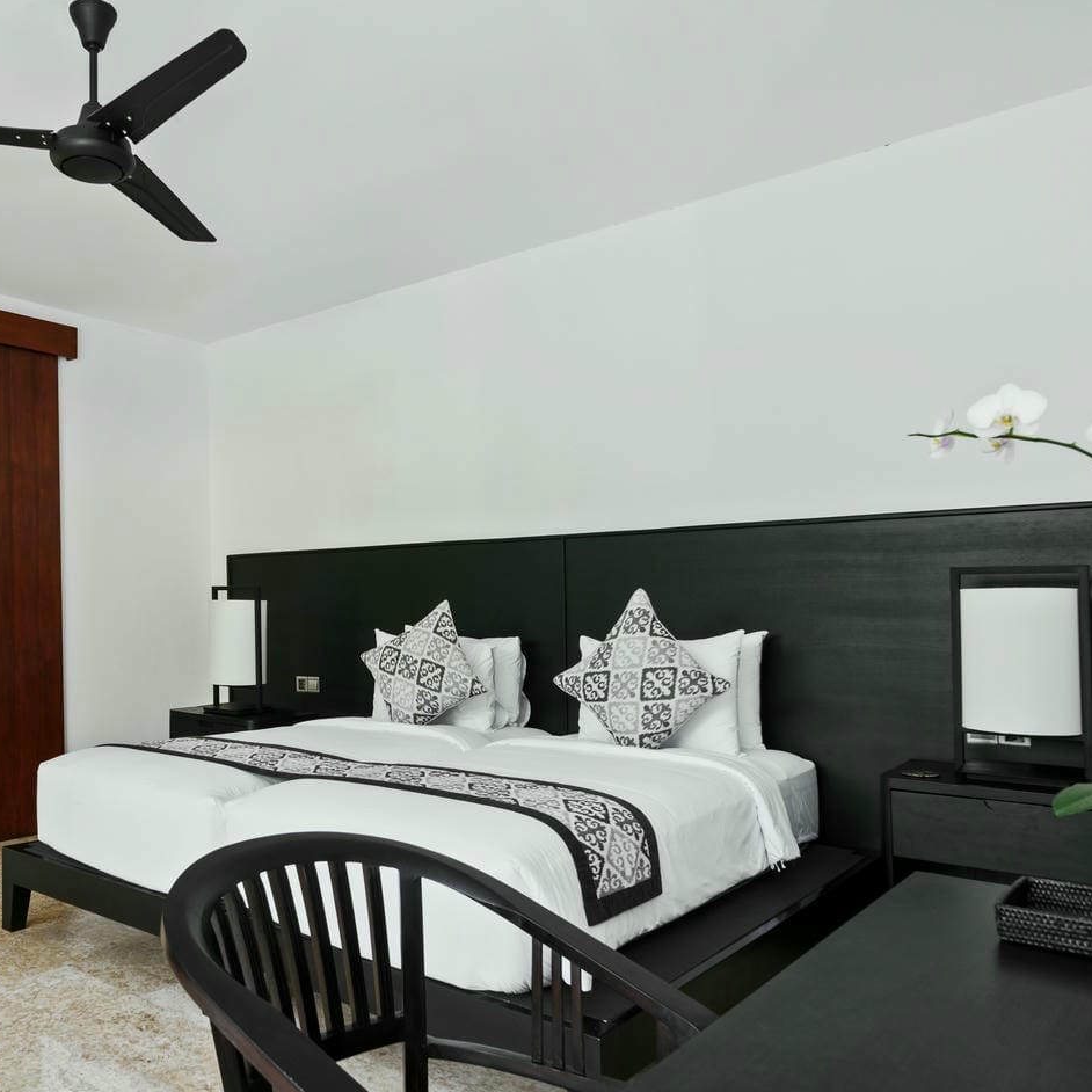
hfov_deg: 59.4
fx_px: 928
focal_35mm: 26
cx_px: 355
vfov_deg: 60.9
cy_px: 555
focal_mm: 20
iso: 64
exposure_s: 1/1.67
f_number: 9
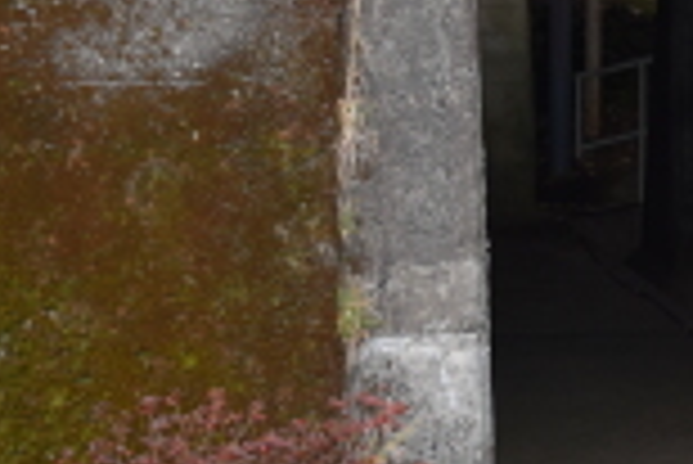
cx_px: 1080
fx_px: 3179
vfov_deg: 8.3
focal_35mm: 165
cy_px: 2
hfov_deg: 11.8
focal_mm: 34
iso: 320
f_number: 5.6
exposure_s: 1/125
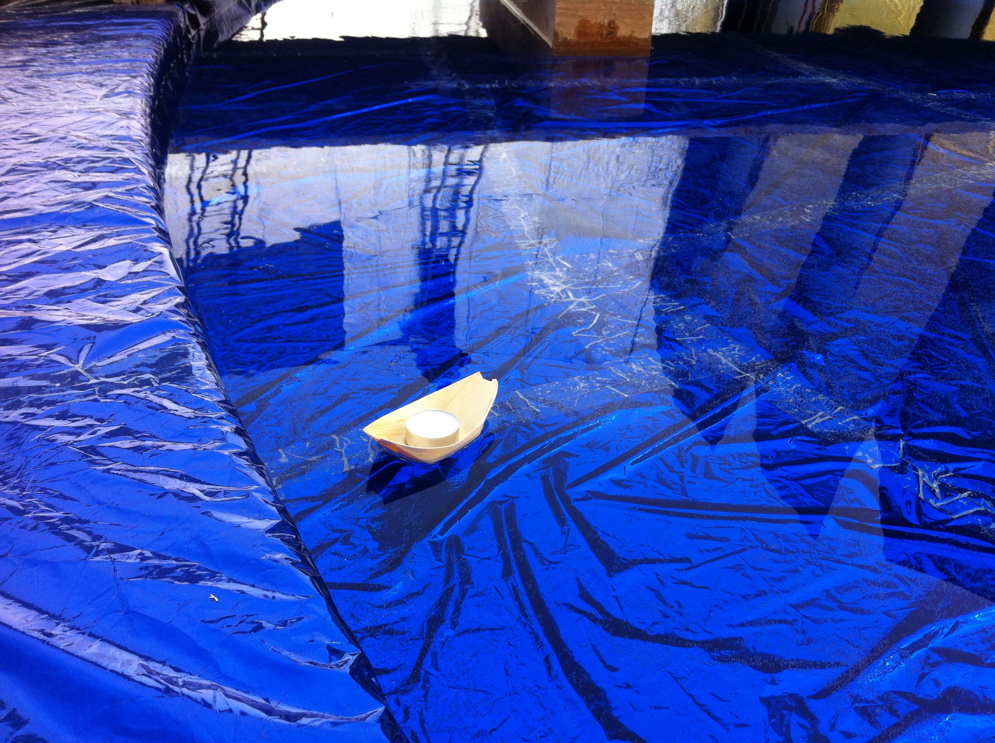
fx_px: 1005
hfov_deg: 52.7
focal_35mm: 35
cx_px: 498
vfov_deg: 40.6
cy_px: 372
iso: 80
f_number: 2.8
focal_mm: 3.85
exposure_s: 1/495
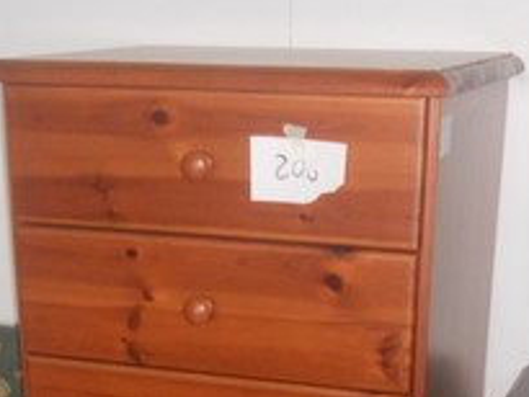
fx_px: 1208
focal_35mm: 79
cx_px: 268
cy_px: 516
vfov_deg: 17.5
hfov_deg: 24.7
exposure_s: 1/25
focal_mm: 4.9
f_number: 3.2
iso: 200
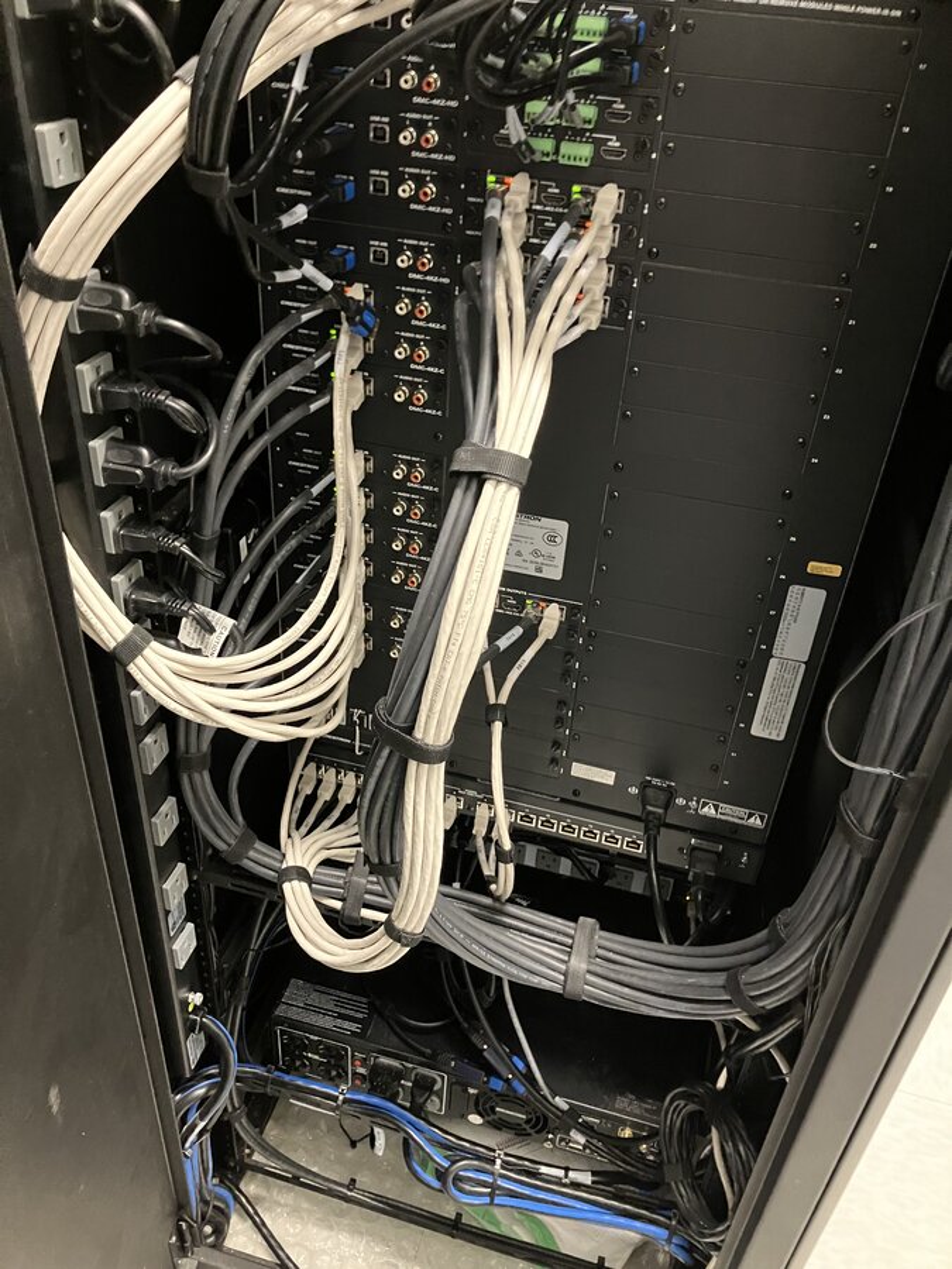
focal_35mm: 28
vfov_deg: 63.4
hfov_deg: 49.7
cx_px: 476
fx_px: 1027
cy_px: 634
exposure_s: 1/30
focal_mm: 3.99
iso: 640
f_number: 1.8
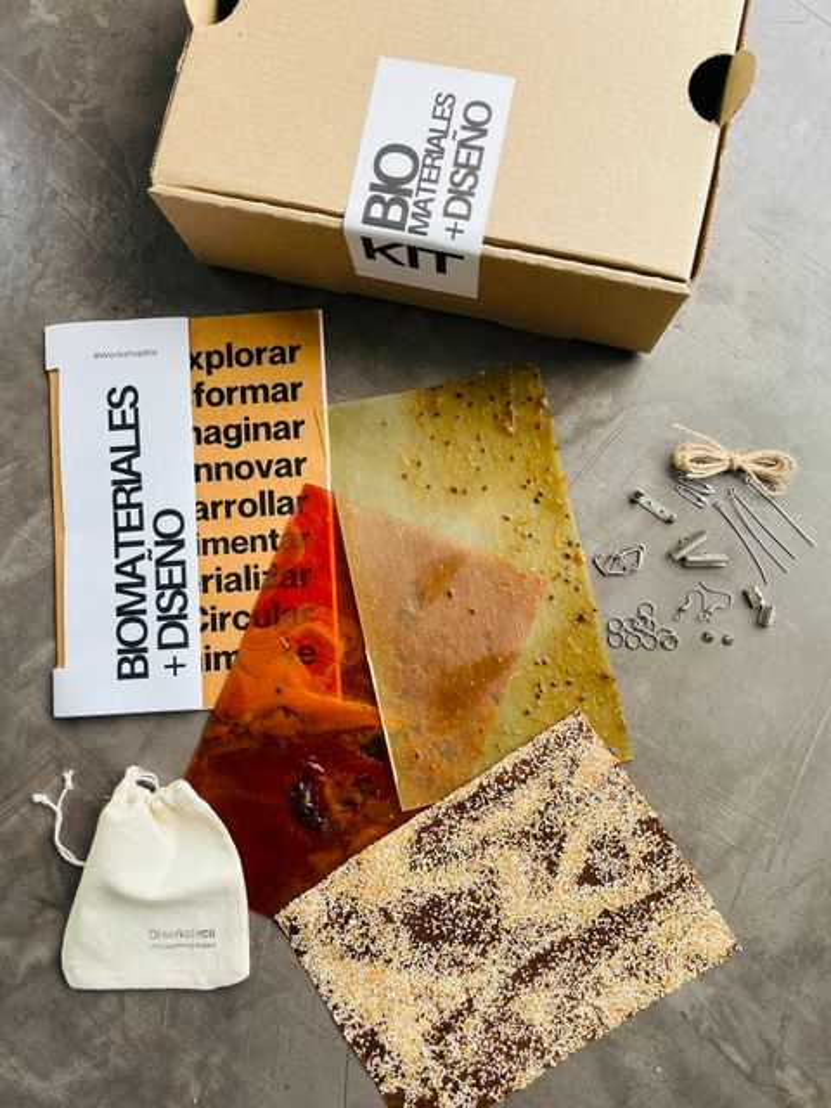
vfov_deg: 67.3
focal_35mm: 26
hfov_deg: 53.1
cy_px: 554
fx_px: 832
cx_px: 416
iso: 32
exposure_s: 1/144
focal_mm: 4.2
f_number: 1.6
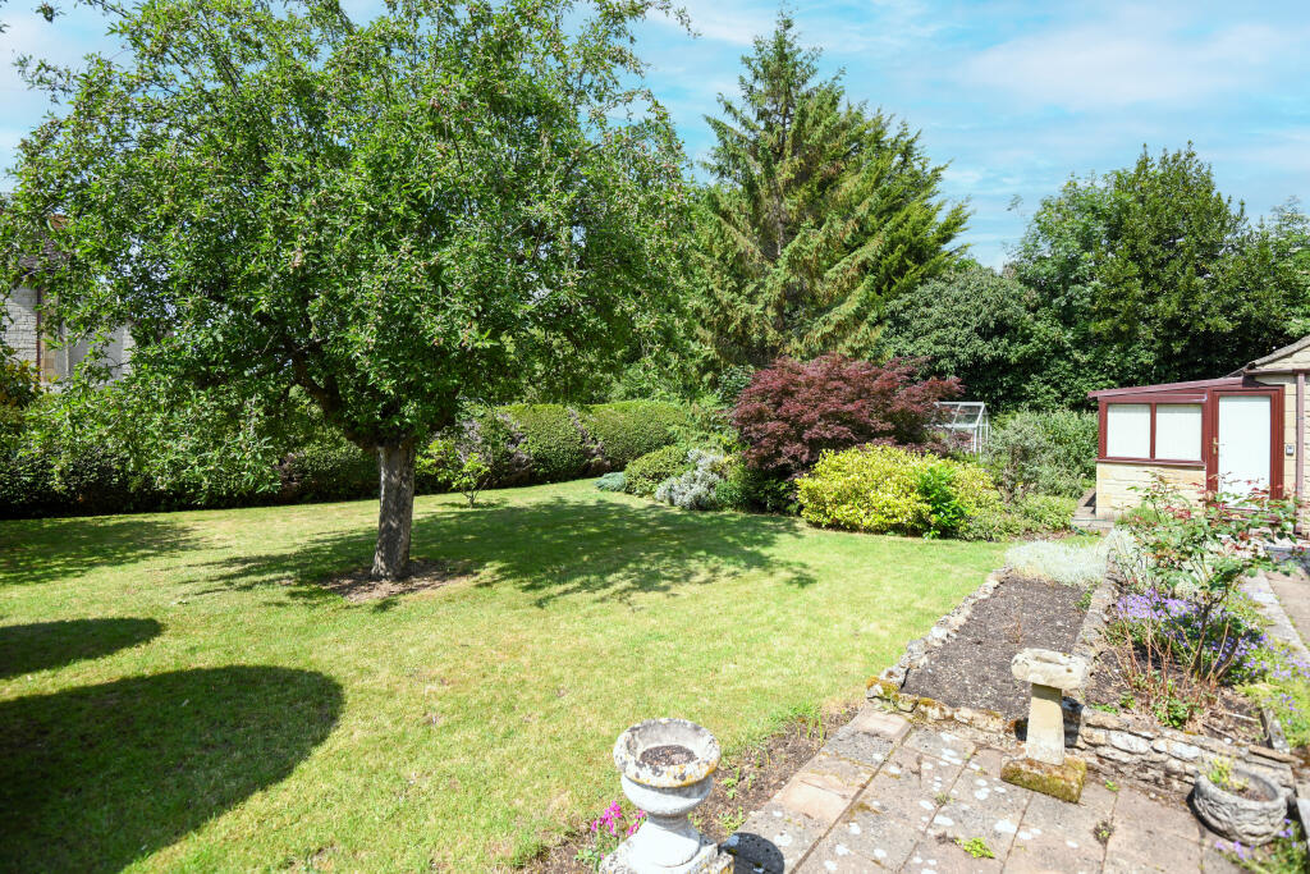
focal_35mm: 16
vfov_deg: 73.8
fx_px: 582
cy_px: 437
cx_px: 655
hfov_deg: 96.7
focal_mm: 16
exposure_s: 1/2500
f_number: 6.3
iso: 640
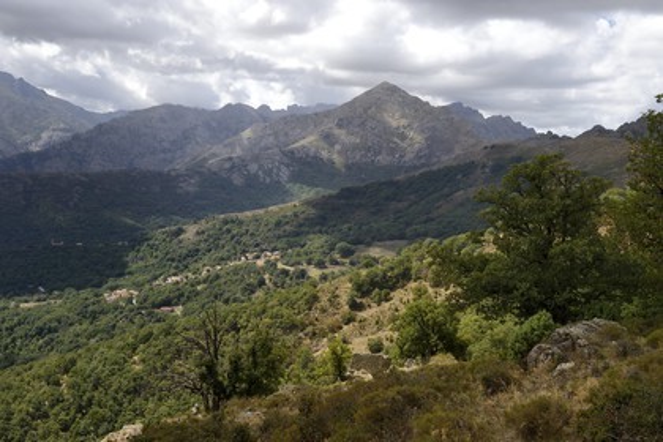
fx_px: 700
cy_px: 221
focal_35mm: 38
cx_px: 332
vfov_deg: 35.1
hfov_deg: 50.7
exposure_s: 1/250
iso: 200
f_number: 11
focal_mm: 38
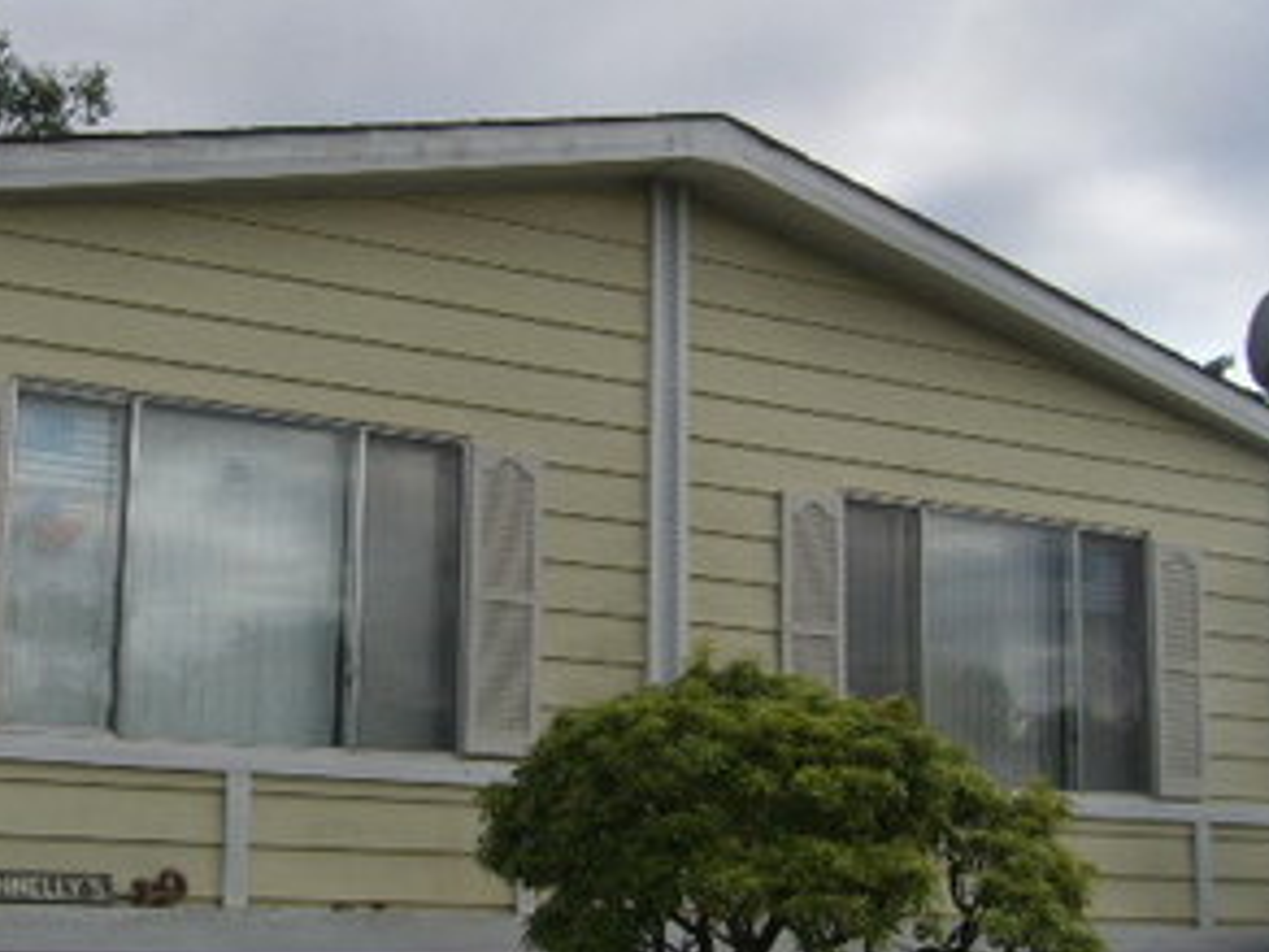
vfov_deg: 24.4
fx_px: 2200
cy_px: 493
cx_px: 369
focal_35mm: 60
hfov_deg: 31.8
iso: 80
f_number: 5.6
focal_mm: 5.8
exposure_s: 1/160
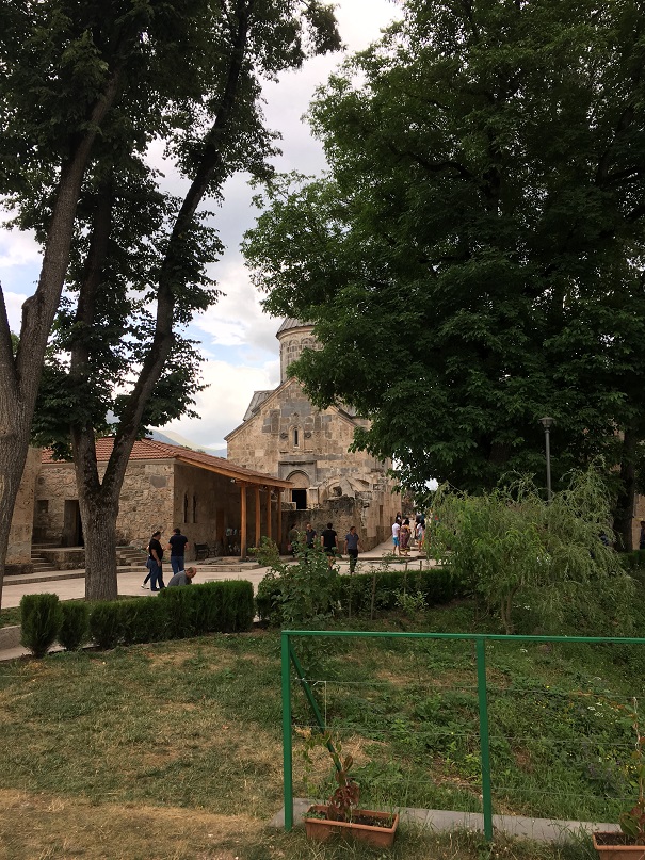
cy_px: 430
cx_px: 322
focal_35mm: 29
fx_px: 721
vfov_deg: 61.7
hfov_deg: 48.2
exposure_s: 1/396
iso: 25
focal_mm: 4.15
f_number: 2.2
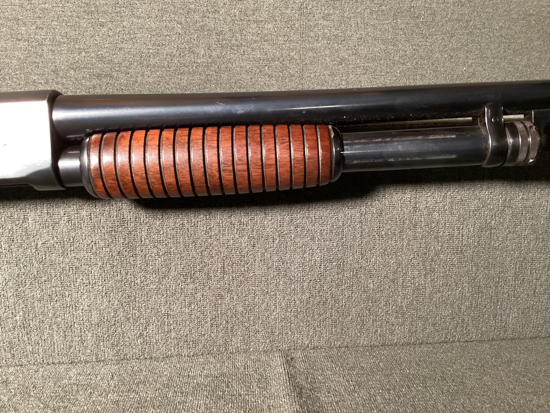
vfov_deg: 45.4
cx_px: 275
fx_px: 493
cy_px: 206
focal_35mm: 31
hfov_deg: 58.3
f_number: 2.4
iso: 400
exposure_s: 1/30
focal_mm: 3.3
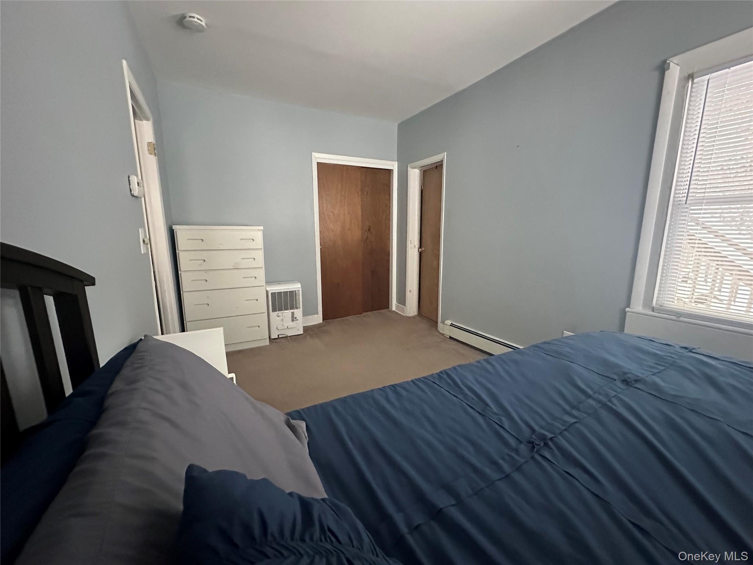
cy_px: 282
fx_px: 305
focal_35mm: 14
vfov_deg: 85.7
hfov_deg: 102.1
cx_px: 376
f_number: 2.2
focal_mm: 2.22
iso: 1250
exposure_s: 1/45
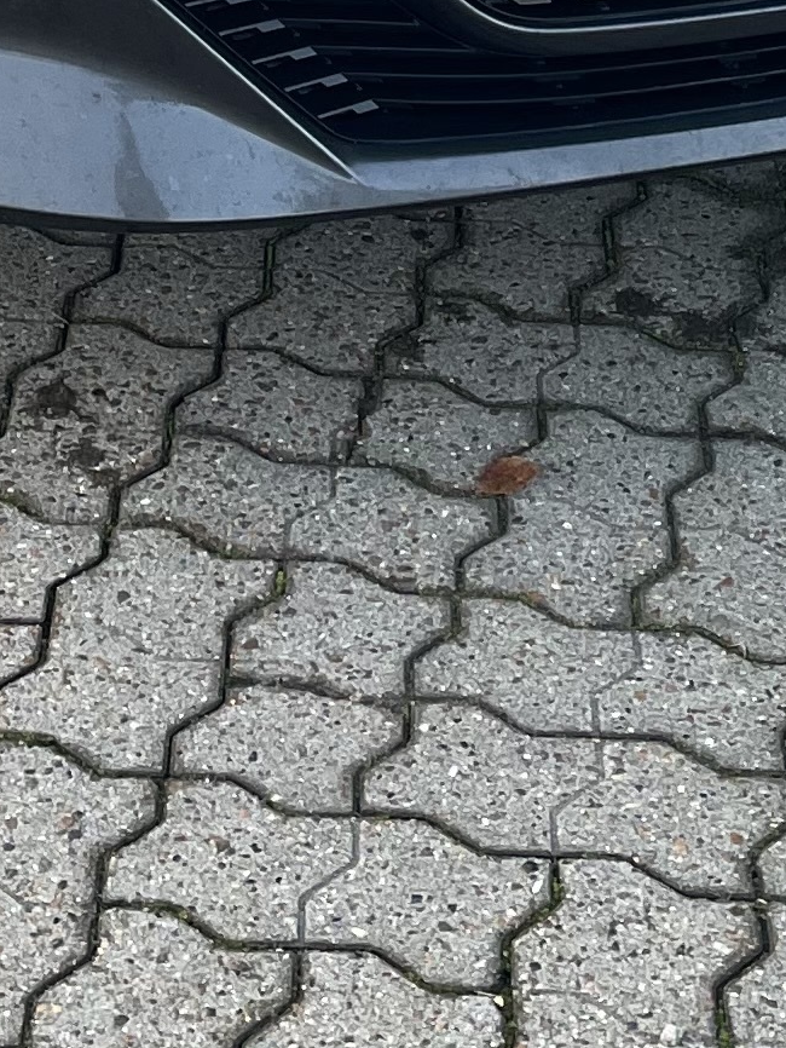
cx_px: 305
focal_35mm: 121
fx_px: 3661
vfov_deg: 14.4
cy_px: -836
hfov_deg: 12.2
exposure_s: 1/121
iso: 64
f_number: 1.6
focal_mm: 4.2
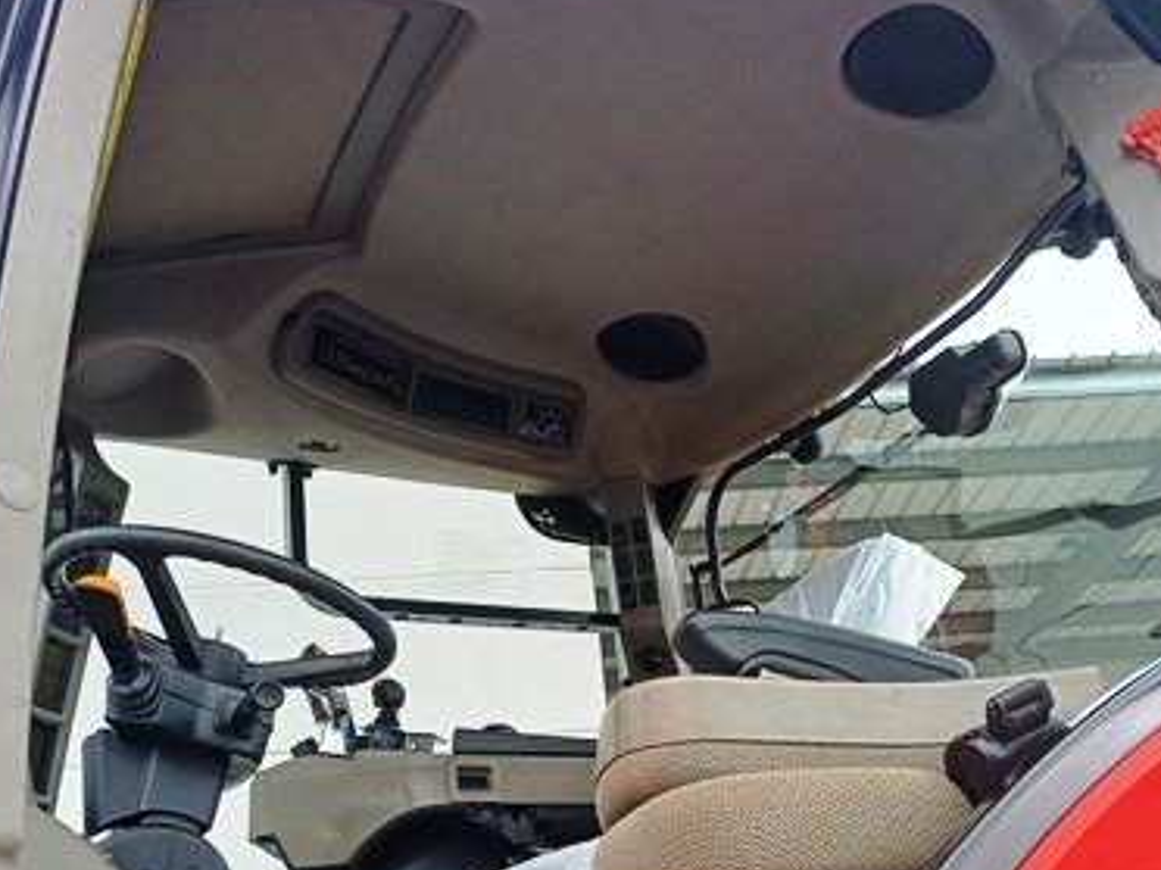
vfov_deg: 32.6
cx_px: 612
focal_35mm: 43
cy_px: 708
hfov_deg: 43.8
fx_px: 1442
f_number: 1.8
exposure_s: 1/146
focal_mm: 4.65
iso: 50
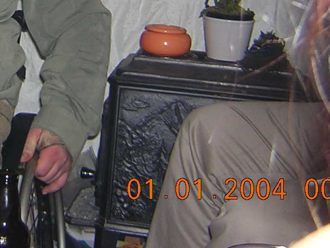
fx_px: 896
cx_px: 2
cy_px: -67
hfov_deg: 20.2
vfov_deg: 15.1
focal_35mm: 94
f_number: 2.6
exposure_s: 1/60.1
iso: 100
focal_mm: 4.7
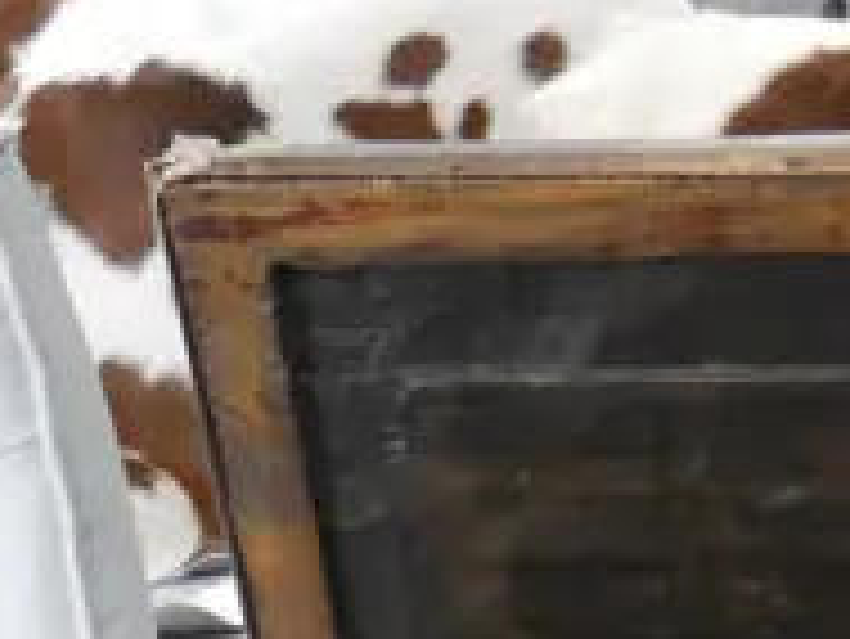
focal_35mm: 152
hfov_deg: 11.8
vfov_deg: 8.9
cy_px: 1510
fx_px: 3735
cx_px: 1615
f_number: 3.5
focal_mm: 14
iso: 800
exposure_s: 1/60
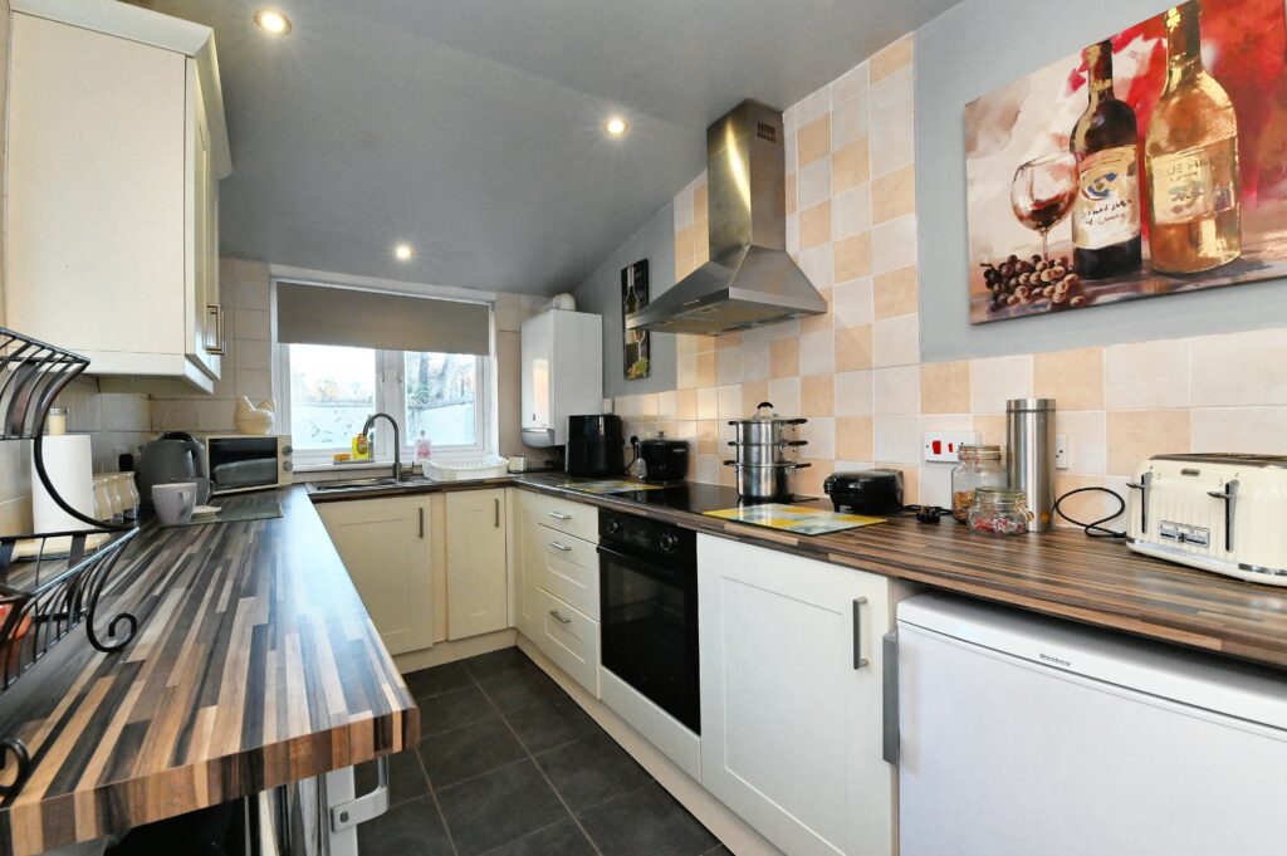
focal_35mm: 15
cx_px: 644
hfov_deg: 100.4
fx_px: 536
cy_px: 428
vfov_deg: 77.2
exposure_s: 1/160
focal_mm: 15
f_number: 10
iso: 5000
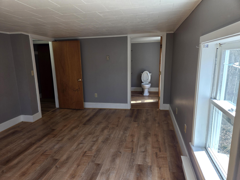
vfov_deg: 58.9
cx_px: 120
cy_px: 90
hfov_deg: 73.9
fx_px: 159
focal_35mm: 23
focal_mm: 5.4
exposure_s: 1/120
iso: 40
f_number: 1.8
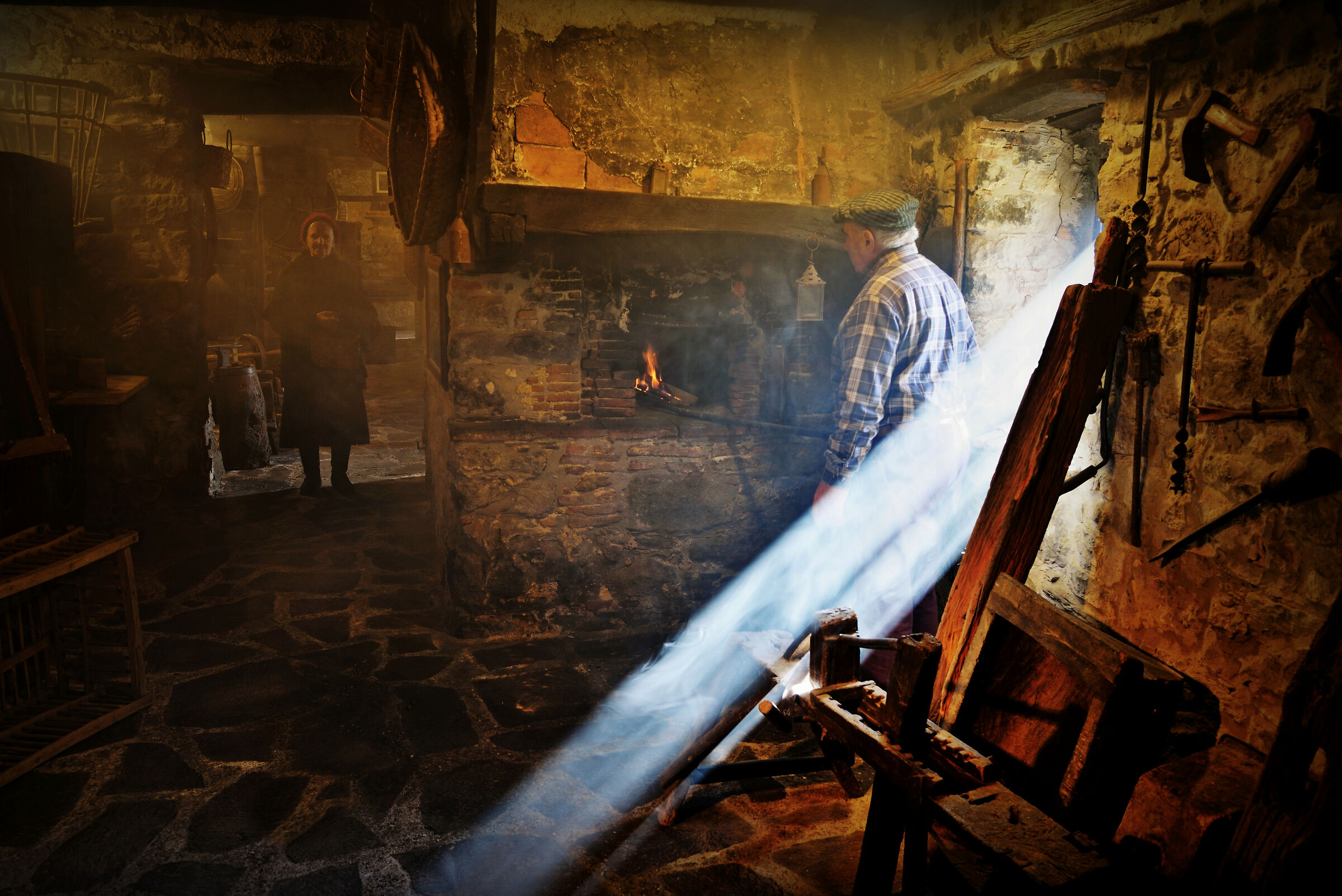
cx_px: 671
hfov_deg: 61.9
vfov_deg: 43.7
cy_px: 448
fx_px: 1119
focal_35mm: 30
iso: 200
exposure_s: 1/3
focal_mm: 30
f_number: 7.1
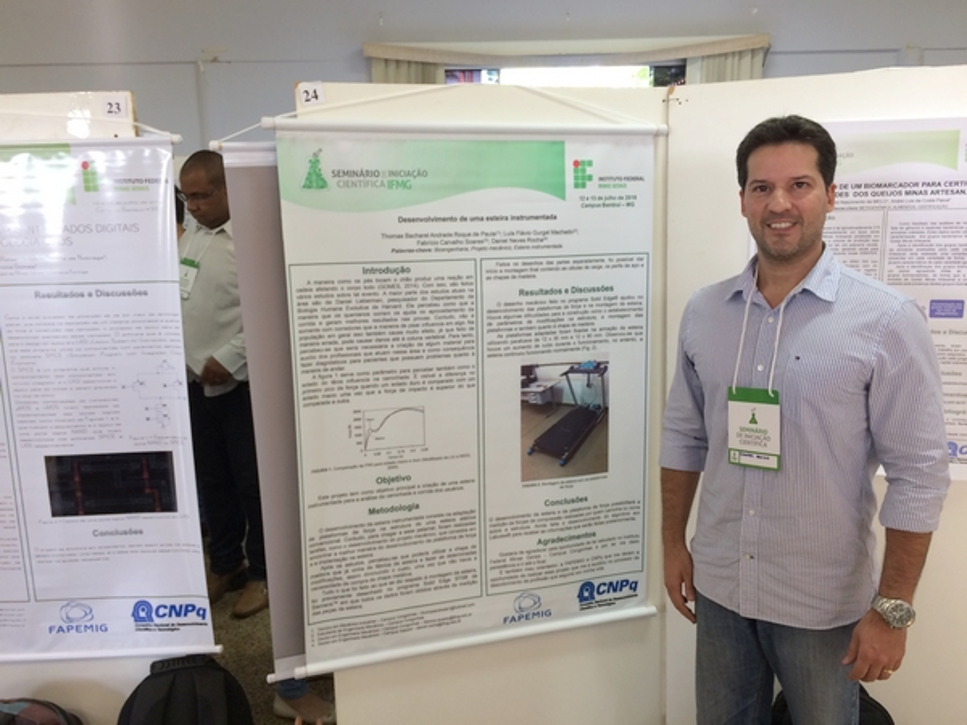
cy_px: 362
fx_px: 810
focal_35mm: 29
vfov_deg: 48.2
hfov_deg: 61.7
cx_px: 484
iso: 50
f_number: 2.2
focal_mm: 4.15
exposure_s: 1/30
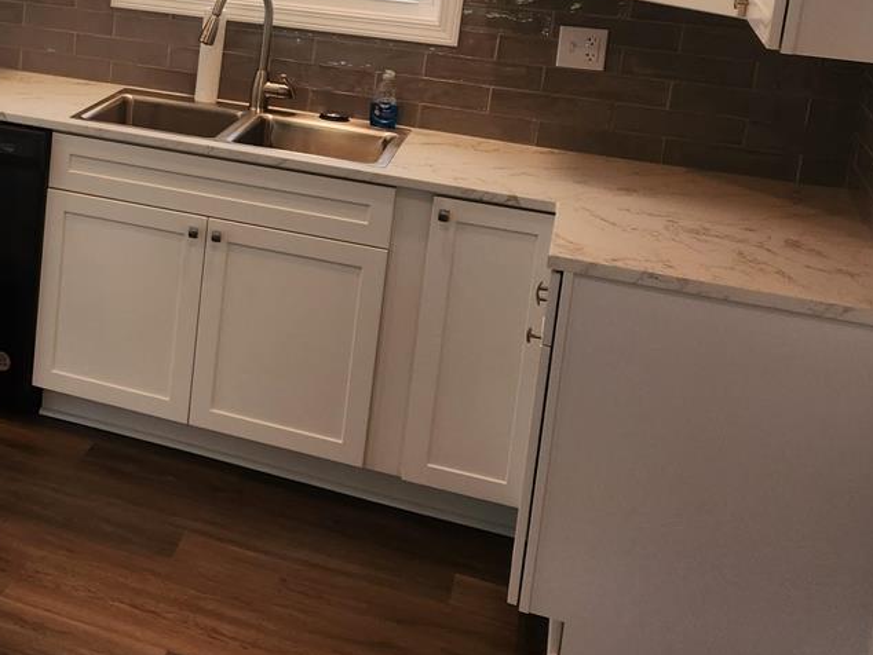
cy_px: 55
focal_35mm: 58
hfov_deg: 29.1
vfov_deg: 24.5
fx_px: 1463
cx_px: -154
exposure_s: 1/120
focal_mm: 5.4
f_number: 1.8
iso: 64
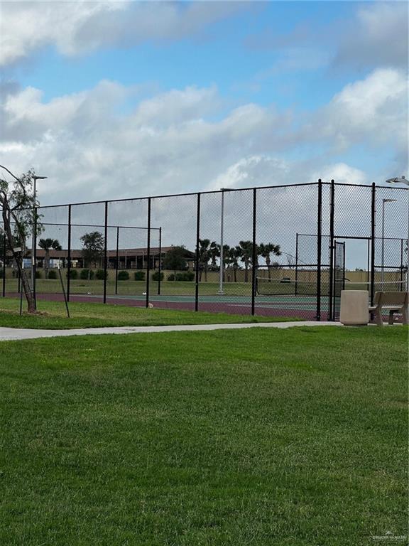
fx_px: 1213
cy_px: 273
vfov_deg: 25.3
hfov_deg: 19.1
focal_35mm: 77
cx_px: 204
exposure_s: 1/803
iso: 32
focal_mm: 9
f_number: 2.8
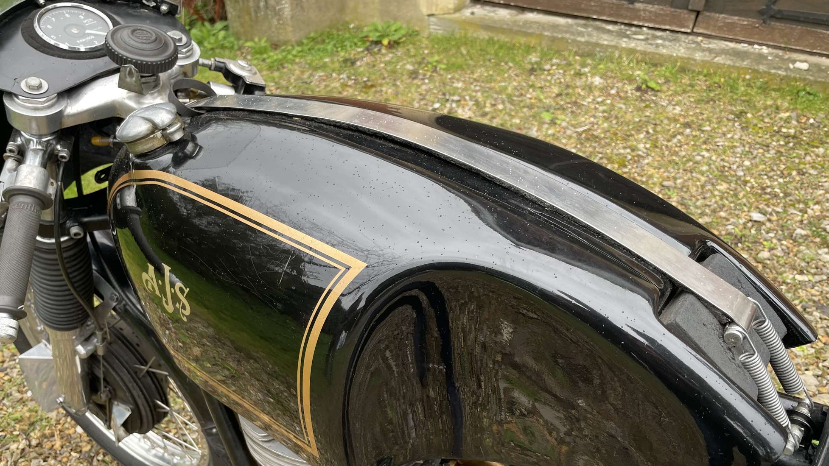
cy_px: 286
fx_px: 637
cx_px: 408
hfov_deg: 66.1
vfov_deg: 40.0
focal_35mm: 29
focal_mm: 4.2
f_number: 1.6
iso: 32
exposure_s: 1/121
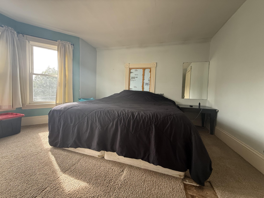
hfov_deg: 102.1
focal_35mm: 14
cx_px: 132
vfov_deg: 85.7
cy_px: 99
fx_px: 107
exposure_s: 1/99
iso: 200
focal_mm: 2.22
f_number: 2.2
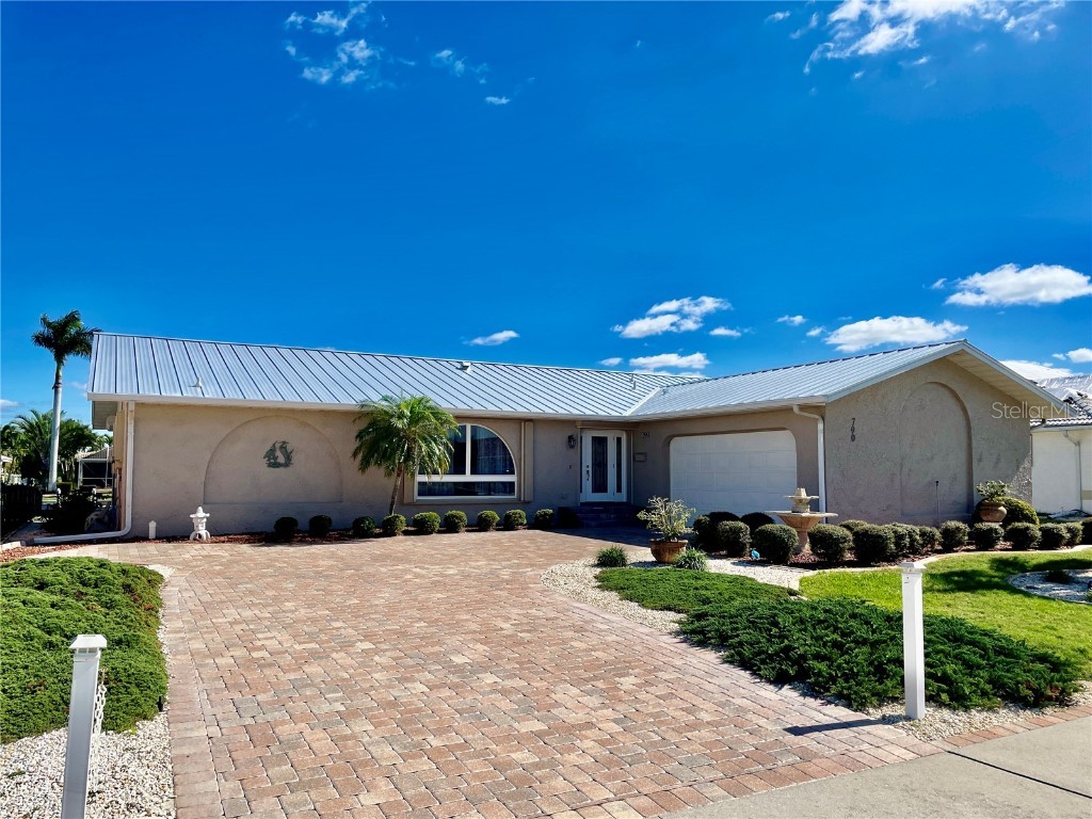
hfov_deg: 67.3
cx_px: 546
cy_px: 410
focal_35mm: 26
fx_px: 820
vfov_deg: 53.1
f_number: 1.6
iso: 32
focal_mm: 4.2
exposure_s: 1/4831
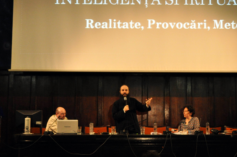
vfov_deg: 14.6
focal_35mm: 93
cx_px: 157
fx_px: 611
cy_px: 50
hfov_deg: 21.9
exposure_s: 1/100
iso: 1600
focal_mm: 40
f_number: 3.5
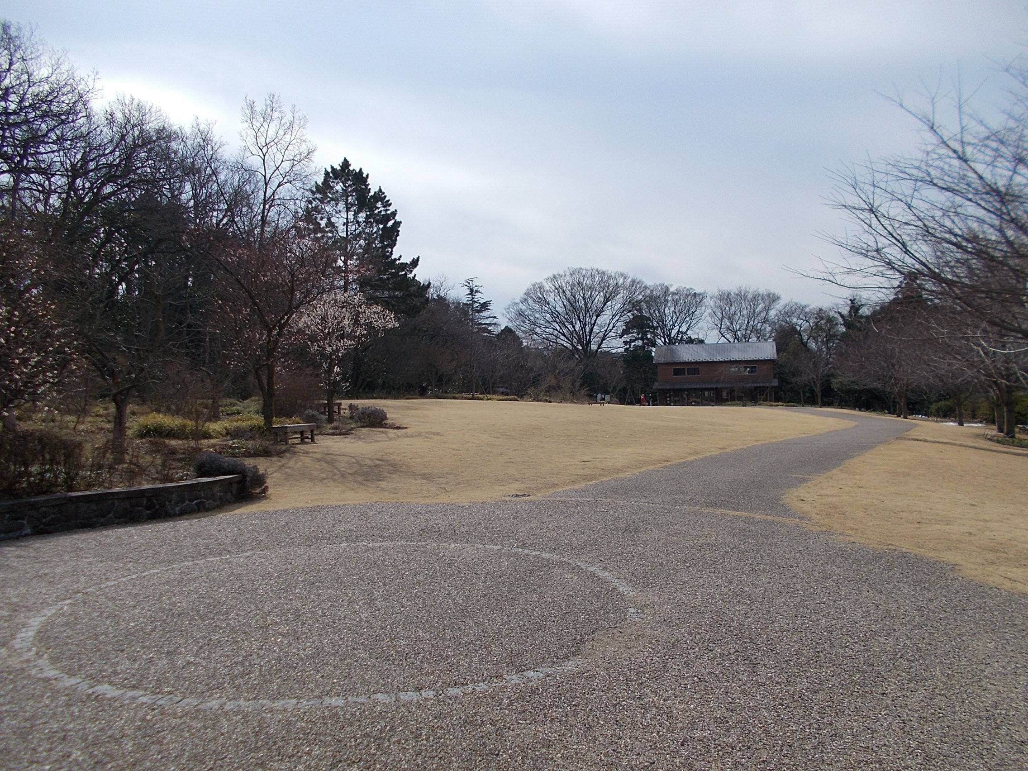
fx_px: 772
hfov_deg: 67.3
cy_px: 386
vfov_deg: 53.1
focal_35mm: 26
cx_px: 514
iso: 80
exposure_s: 1/320
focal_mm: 4.6
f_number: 8
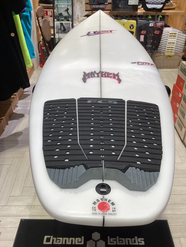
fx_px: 222
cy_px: 124
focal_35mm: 31
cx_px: 93
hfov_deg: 45.4
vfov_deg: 58.4
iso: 100
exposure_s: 1/120
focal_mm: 3.3
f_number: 2.4
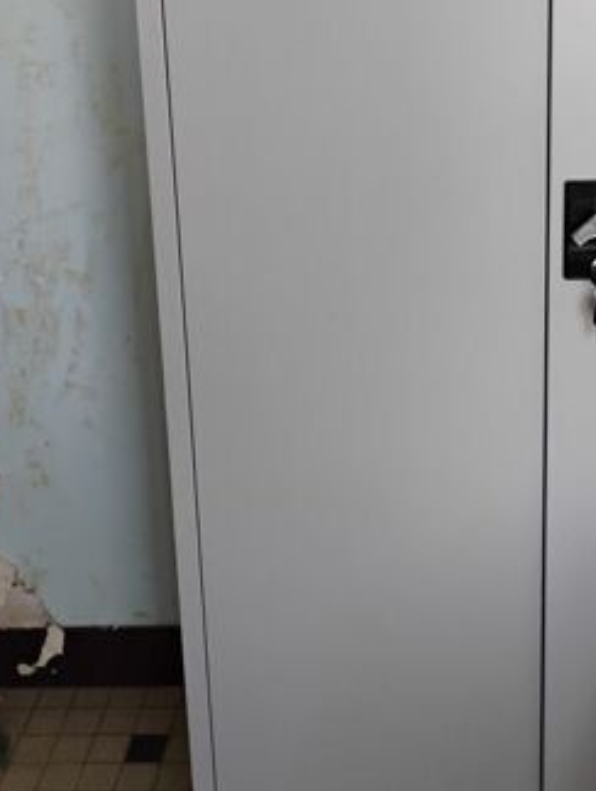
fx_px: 1259
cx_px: 518
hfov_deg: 25.9
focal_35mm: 55
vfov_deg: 33.2
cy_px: 94
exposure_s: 1/50
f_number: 1.8
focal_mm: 4.26
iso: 1319
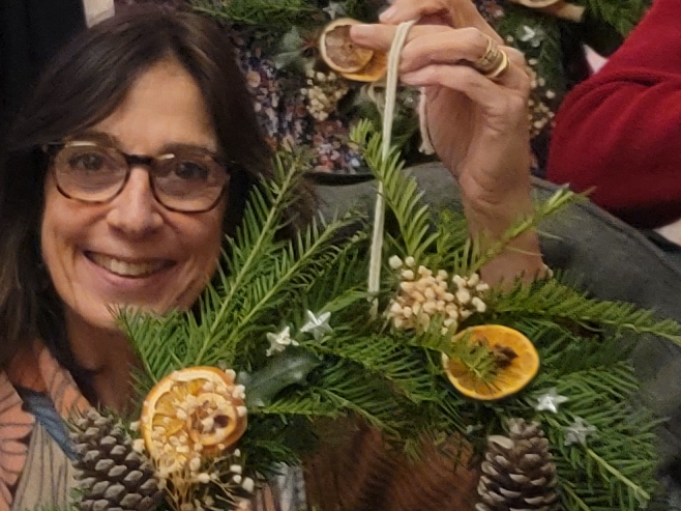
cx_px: 159
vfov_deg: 10.0
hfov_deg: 13.5
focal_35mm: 146
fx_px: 2871
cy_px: -102
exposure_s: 1/50
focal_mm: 6.7
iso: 640
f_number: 1.8
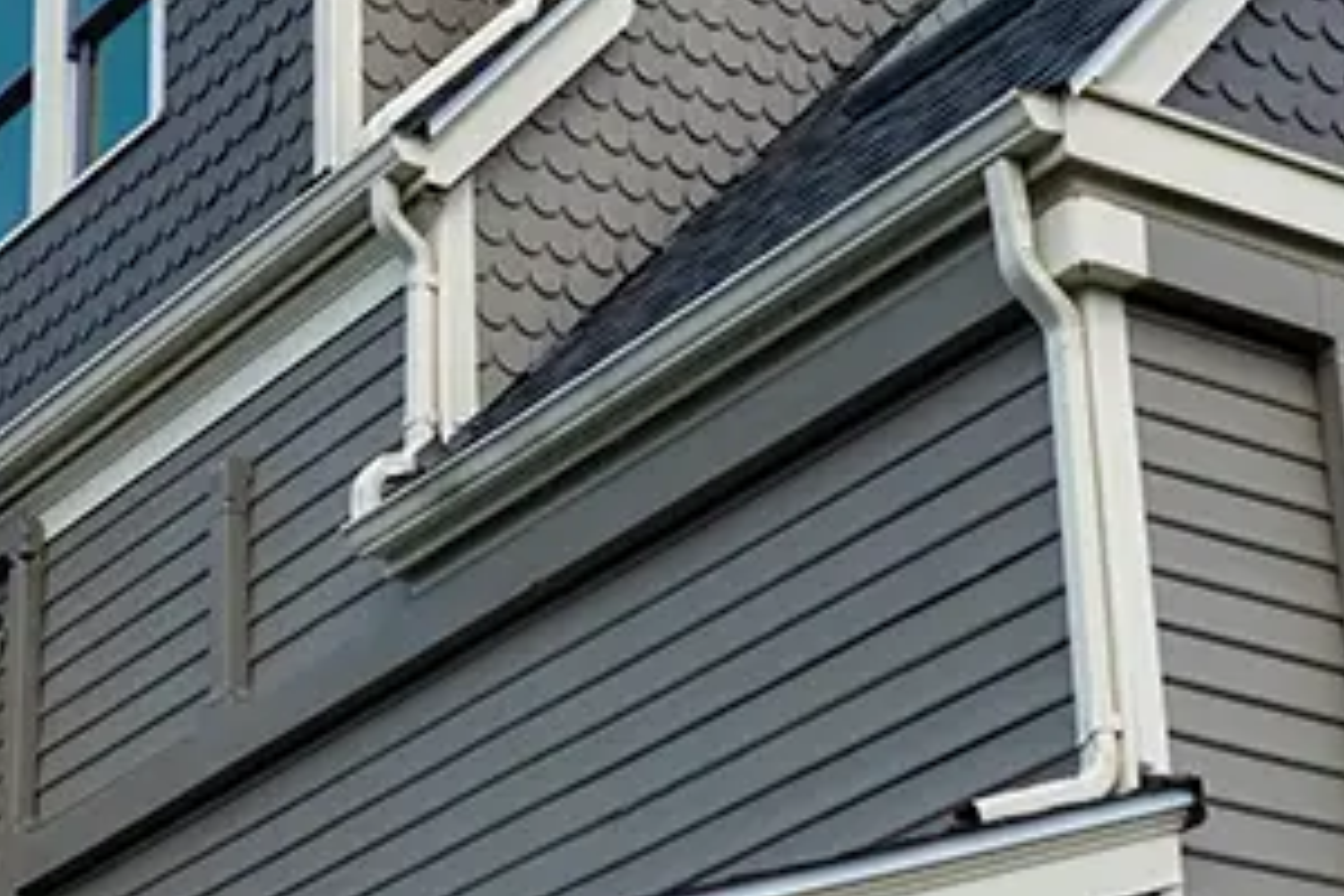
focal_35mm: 100
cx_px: 529
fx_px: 3733
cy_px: 170
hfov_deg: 20.4
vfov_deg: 13.6
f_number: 3.5
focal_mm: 50
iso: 100
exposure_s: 1/1000
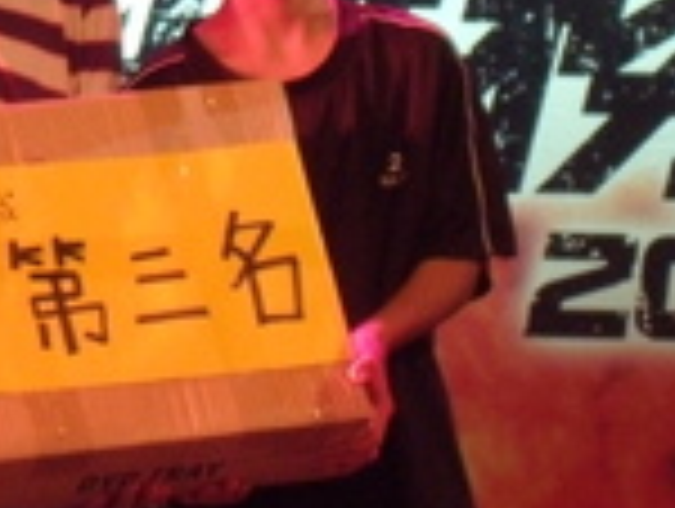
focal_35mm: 403
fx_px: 7871
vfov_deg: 3.7
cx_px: 40
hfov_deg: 4.9
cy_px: -49
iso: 400
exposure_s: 1/15
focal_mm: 21.6
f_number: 5.6
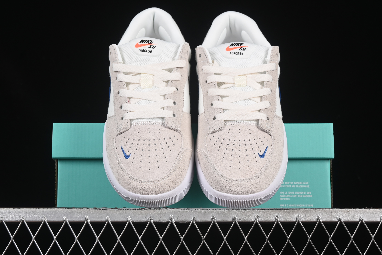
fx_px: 796
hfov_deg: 27.0
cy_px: 128
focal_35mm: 75
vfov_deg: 18.2
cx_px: 191
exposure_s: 1/80
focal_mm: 50
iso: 160
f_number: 8
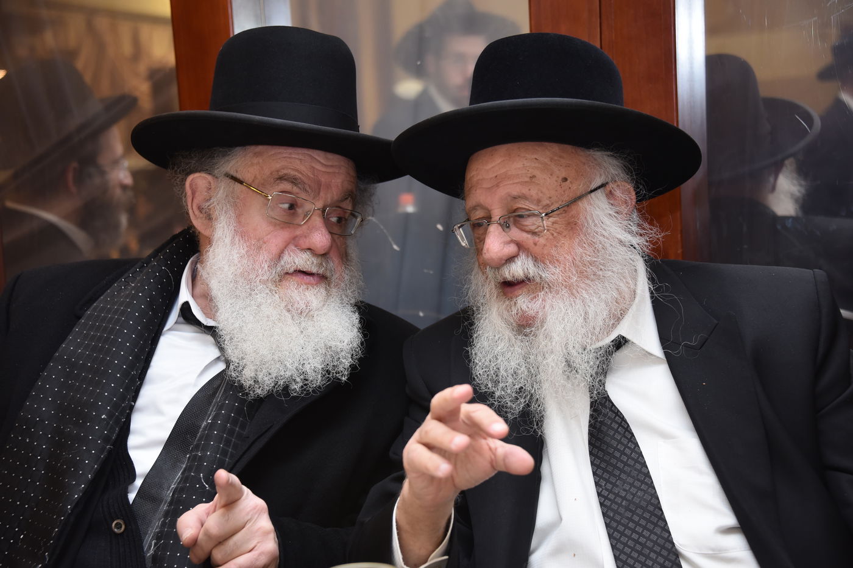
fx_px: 1658
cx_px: 426
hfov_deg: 28.8
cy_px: 284
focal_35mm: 70
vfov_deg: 19.5
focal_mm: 70
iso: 1250
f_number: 5
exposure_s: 1/80
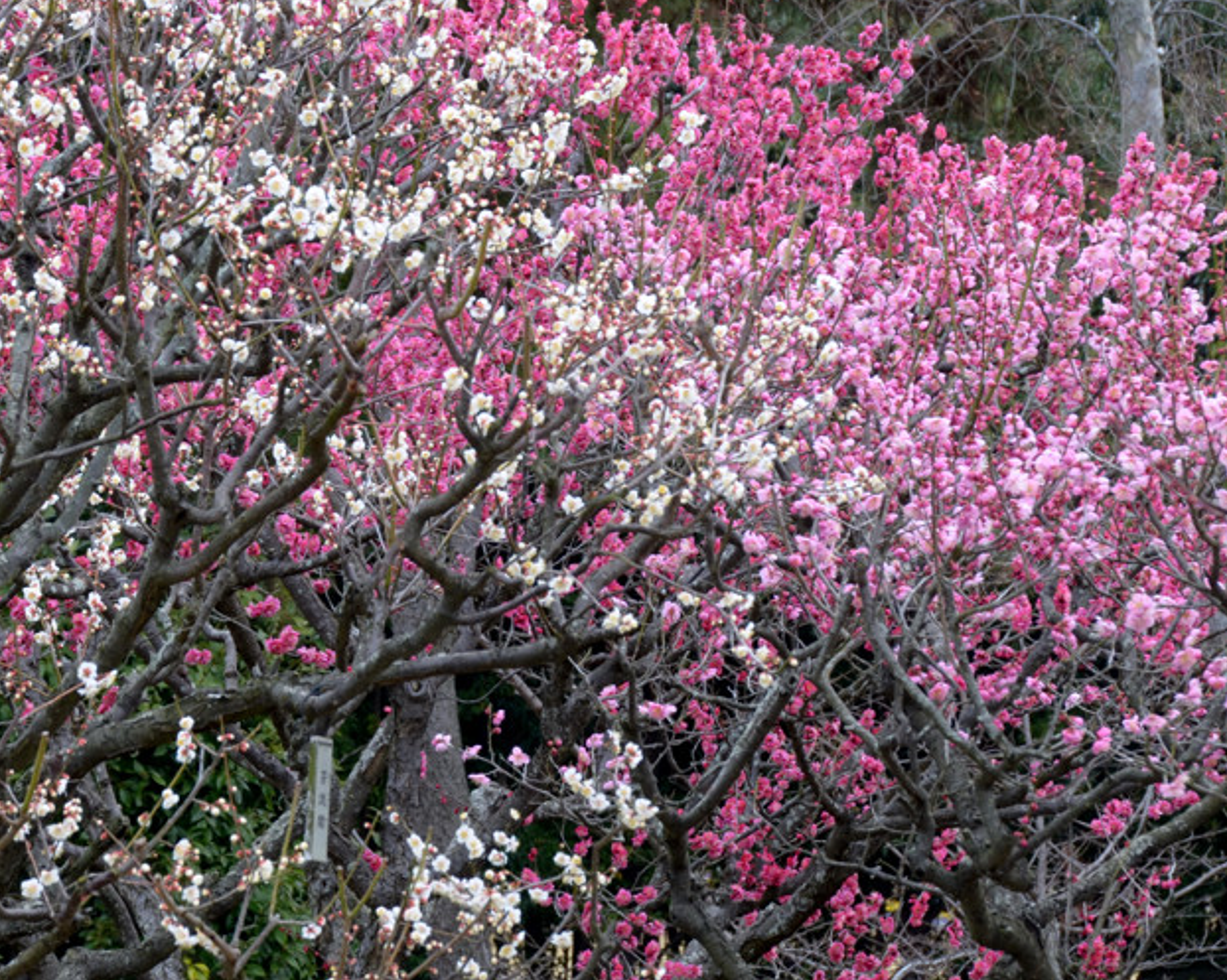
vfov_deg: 7.8
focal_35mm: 199
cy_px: 607
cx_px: 404
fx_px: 7223
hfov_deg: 9.7
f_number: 11
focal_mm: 86
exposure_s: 1/30
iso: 100
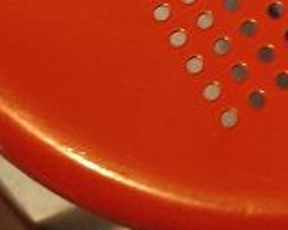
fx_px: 1090
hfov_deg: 14.7
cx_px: 317
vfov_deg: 10.7
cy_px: -279
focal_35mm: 128
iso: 1706
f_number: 1.79
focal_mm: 4.74
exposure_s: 1/20
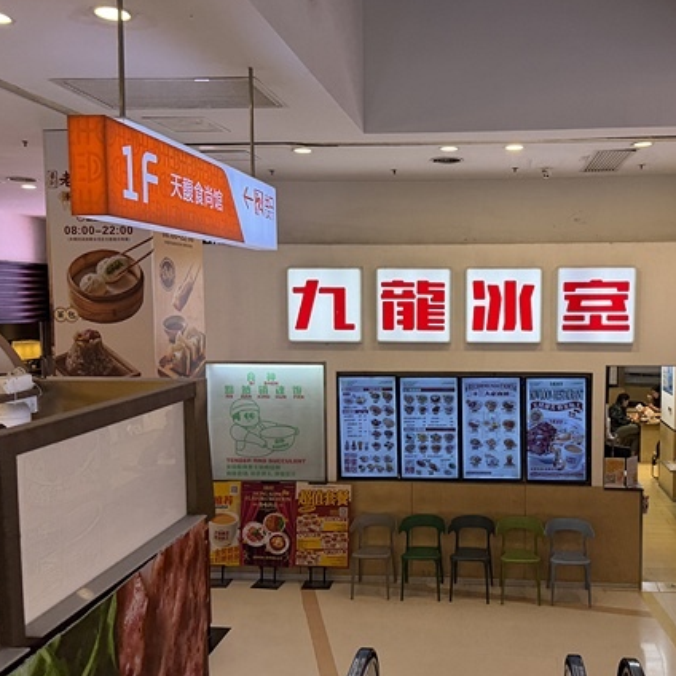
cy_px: 349
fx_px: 707
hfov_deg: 50.2
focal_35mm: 32
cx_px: 451
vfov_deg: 51.1
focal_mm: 6.76
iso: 64
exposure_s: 1/143
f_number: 1.78
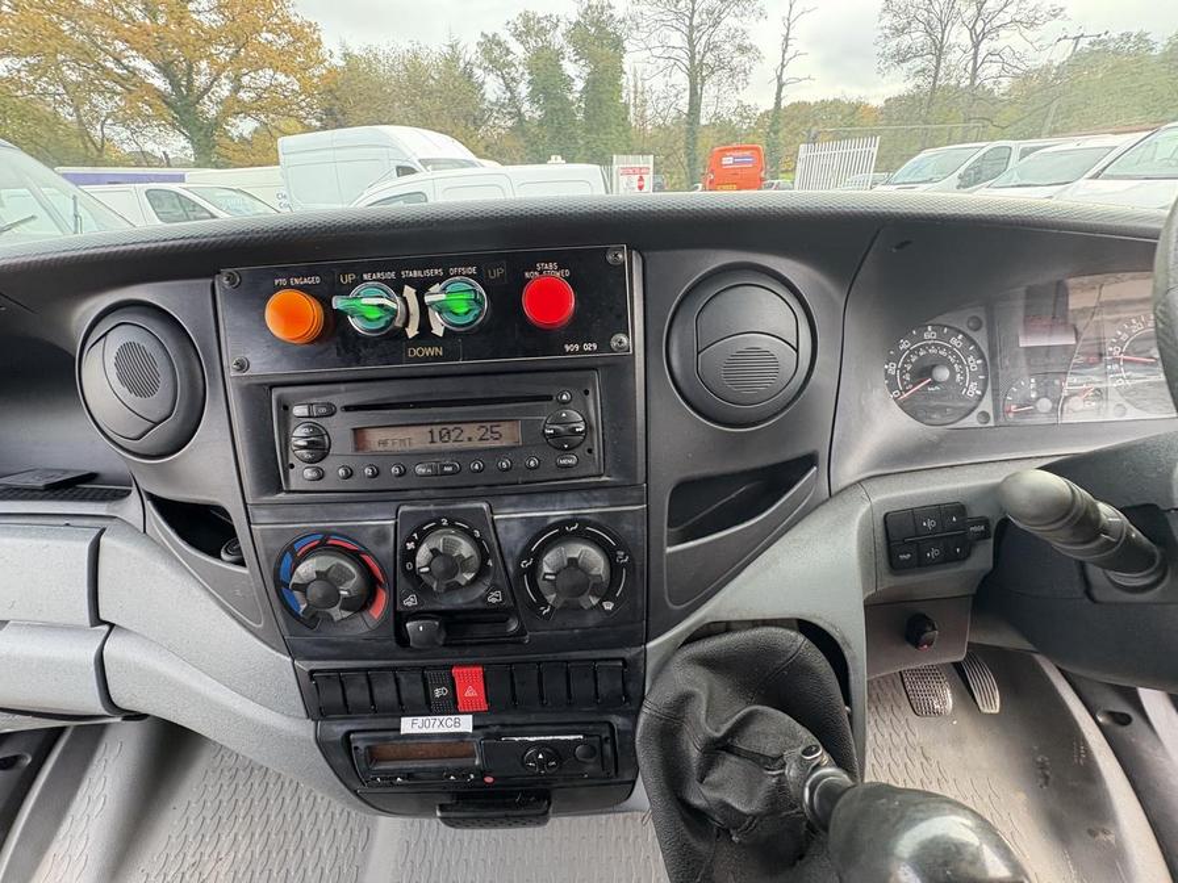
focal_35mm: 14
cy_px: 442
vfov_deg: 85.7
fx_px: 476
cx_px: 589
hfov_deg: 102.1
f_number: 2.2
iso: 200
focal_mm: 2.22
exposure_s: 1/99
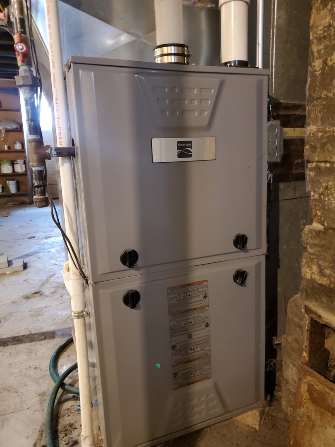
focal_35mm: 26
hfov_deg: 53.1
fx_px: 335
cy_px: 224
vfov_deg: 67.3
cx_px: 168
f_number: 1.5
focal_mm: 4.3
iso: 640
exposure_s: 1/13
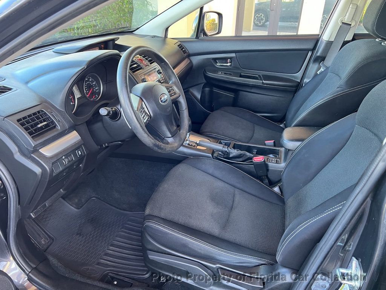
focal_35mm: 26
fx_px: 290
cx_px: 193
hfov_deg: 67.3
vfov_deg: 53.1
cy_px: 145
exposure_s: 1/60
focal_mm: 5.7
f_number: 1.5
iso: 200
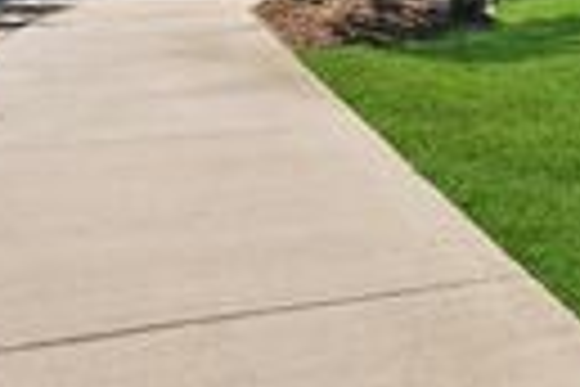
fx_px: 999
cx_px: 625
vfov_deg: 20.4
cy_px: -83
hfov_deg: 29.5
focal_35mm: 62
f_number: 8
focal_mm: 16
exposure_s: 1/1250
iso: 400
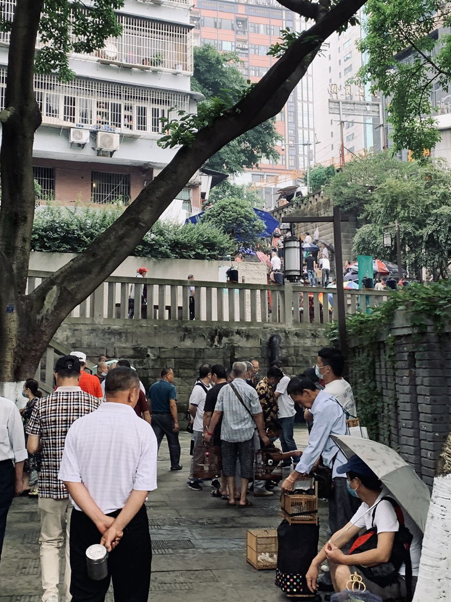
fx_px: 851
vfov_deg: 38.7
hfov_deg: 29.7
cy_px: 237
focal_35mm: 49
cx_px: 201
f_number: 1.8
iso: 64
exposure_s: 1/121
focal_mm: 4.25
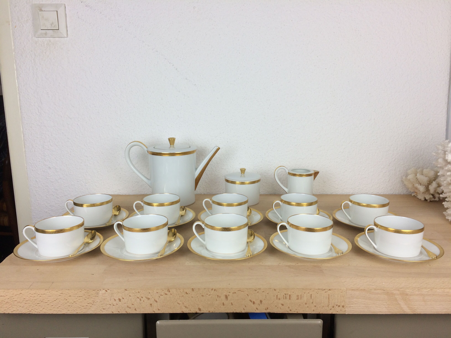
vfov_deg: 48.2
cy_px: 169
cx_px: 226
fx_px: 378
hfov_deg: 61.7
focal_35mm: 29
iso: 40
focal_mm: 4.15
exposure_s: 1/100
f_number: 2.2
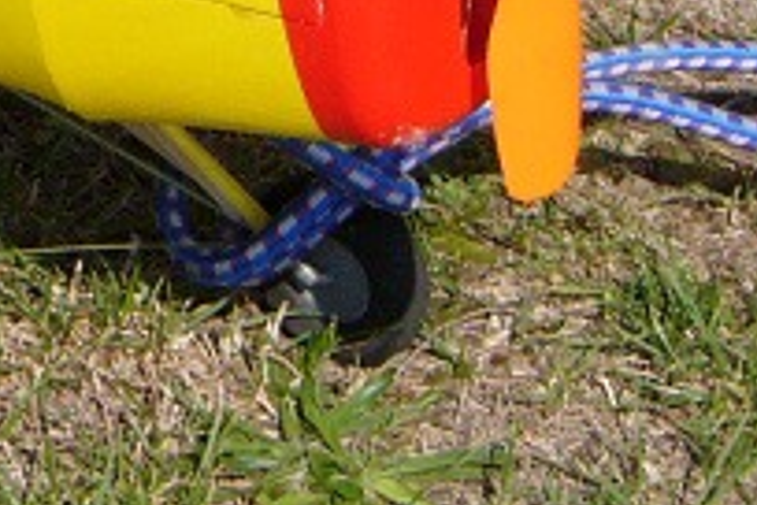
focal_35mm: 334
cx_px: -623
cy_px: -301
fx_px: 7023
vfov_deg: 4.1
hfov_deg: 6.0
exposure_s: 1/1000
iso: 100
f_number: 6.5
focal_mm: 13.6
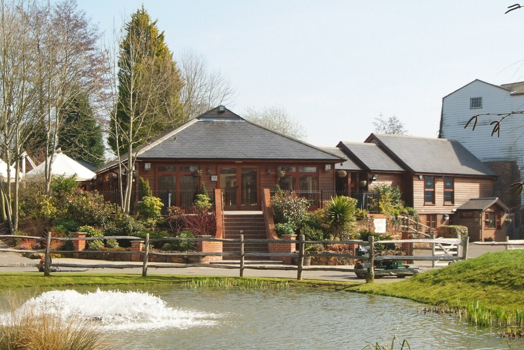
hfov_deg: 29.6
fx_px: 990
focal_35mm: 68
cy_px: 208
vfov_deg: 20.0
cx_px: 229
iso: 400
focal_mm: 30
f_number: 11
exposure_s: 1/250
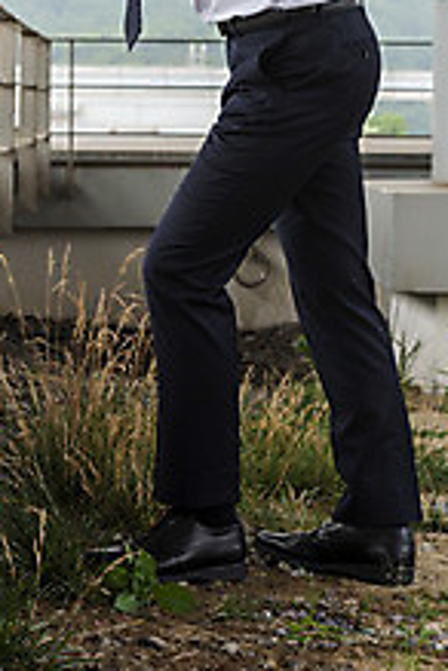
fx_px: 2389
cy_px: 86
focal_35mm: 128
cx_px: 118
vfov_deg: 15.8
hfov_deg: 10.7
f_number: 6.3
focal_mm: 70
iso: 400
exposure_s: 1/400
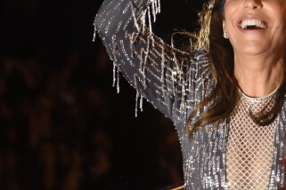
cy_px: 31
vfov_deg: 3.9
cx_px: 223
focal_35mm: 352
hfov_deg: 5.9
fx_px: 2796
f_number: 4.8
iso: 2000
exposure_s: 1/640
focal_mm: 130
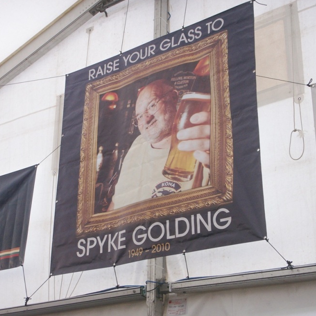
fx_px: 568
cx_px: 139
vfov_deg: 31.1
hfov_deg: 31.1
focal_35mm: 55
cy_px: 157
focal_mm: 9.7
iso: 100
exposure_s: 1/40
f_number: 3.5
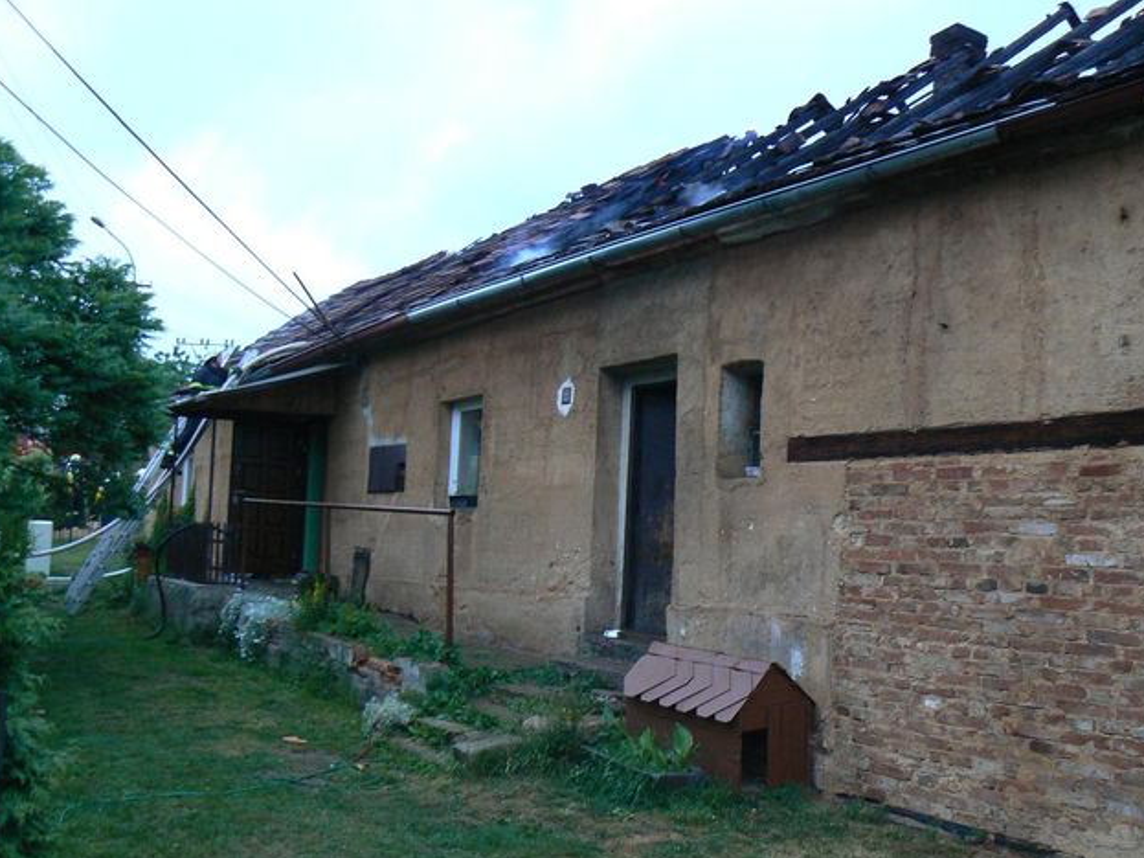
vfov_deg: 38.7
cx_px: 566
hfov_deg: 50.1
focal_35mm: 37
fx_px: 1223
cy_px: 426
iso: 200
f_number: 2.8
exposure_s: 1/30
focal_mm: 6
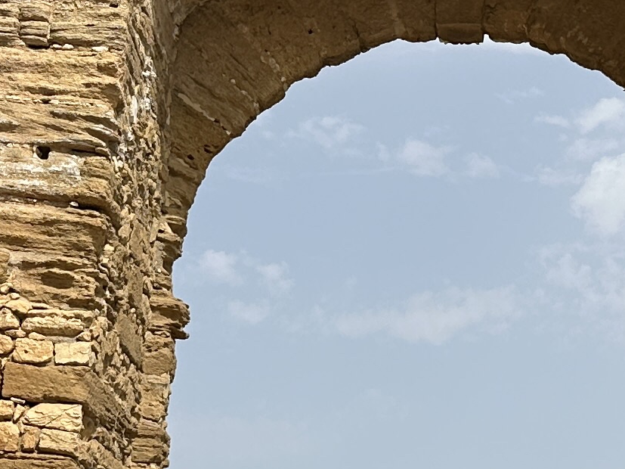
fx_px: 2112
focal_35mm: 117
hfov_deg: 16.8
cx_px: 417
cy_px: 328
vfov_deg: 12.6
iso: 80
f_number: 1.78
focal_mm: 6.86
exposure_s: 1/5848
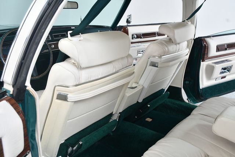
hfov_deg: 53.2
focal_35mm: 36
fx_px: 235
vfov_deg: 36.8
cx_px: 118
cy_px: 78
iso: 100
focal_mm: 24
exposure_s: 1/200
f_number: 7.1
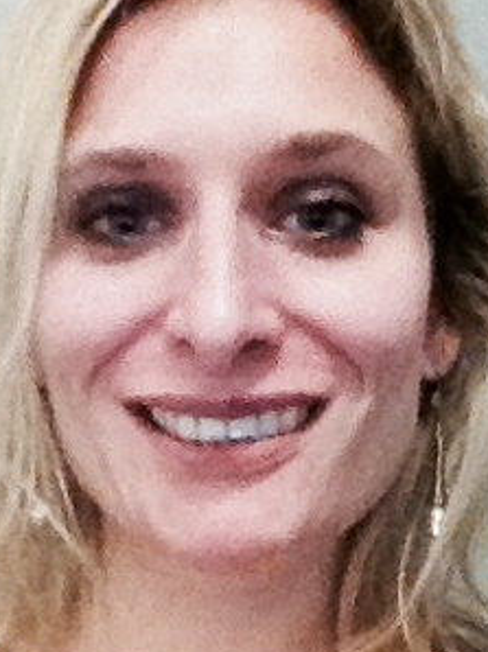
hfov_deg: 30.8
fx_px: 885
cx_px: 232
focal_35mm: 47
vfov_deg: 40.4
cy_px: 298
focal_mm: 1.85
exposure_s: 1/30
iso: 1000
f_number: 2.4
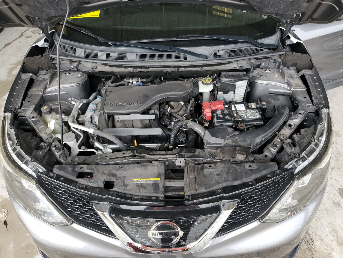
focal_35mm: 26
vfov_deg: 53.1
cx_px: 172
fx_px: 258
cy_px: 129
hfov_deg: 67.3
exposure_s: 1/217
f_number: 1.5
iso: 50
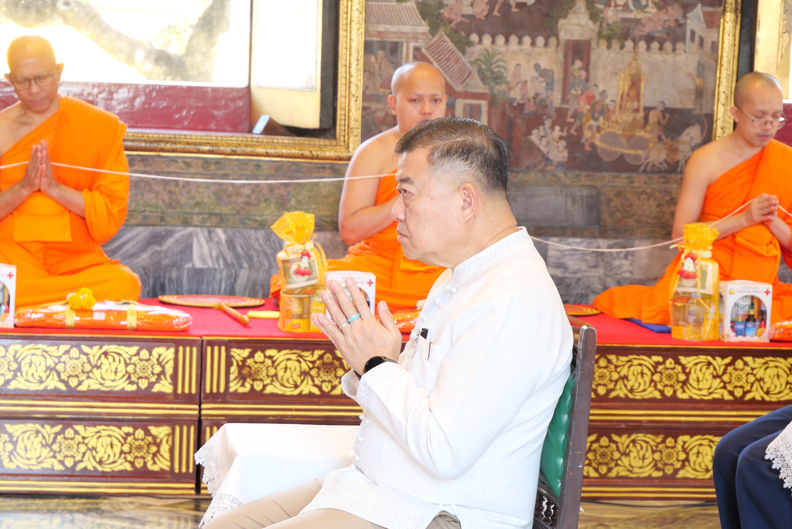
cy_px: 274
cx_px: 396
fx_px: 2883
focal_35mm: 131
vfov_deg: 10.5
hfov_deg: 15.6
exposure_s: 1/4
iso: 200
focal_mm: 60
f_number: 5.6
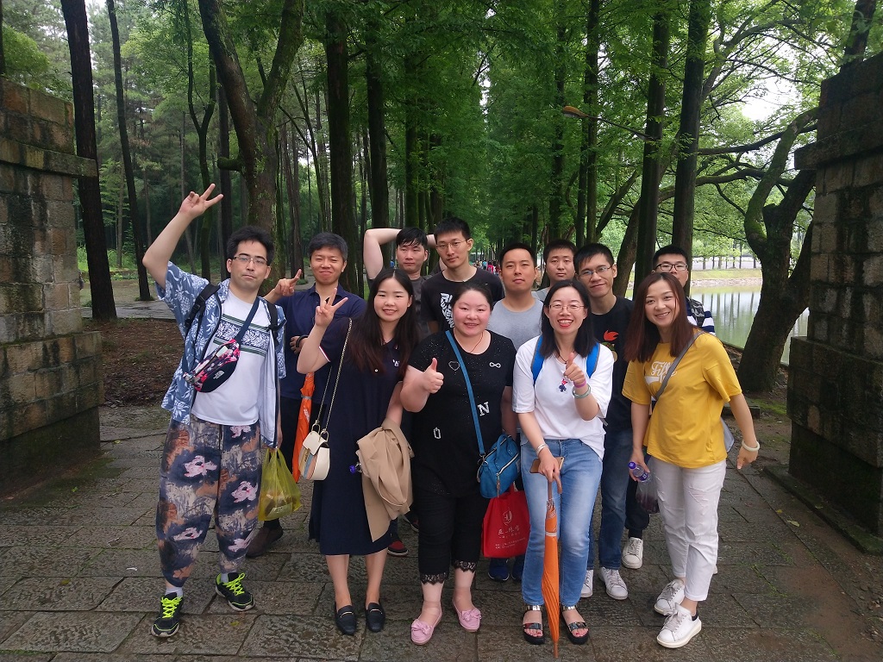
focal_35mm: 30
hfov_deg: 60.0
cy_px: 331
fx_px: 765
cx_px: 442
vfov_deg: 46.8
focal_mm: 3.95
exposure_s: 1/100
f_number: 1.8
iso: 57
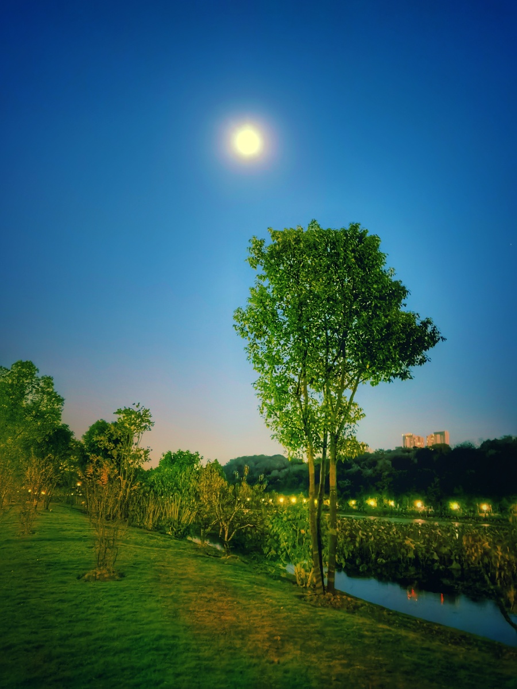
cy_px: 344
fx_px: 538
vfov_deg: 65.3
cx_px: 258
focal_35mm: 27
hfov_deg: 51.4
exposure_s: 1/16.7
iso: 6400
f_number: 1.9
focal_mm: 6.71
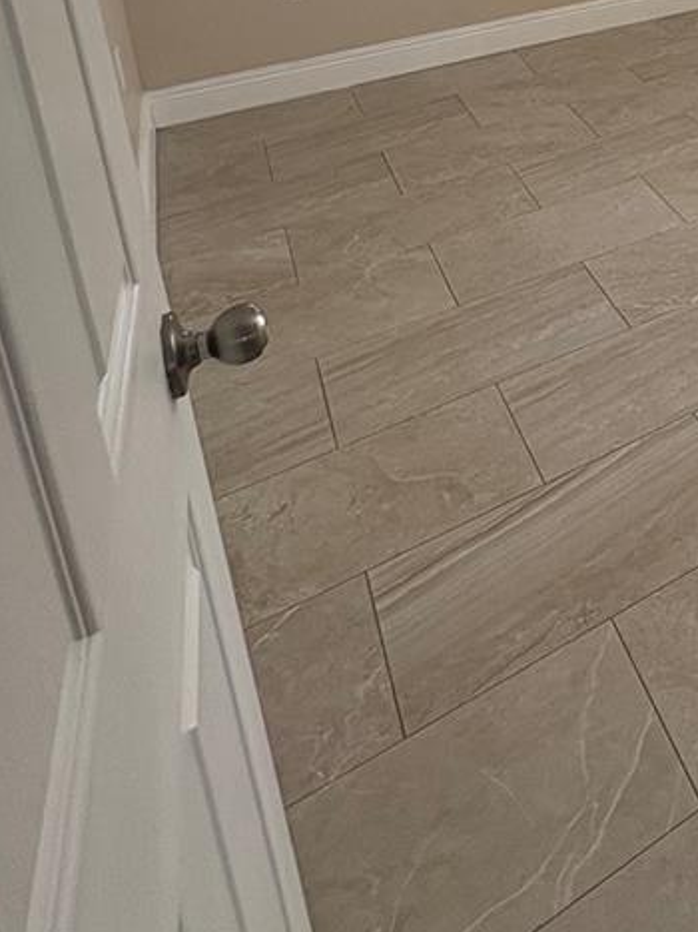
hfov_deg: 31.7
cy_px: -58
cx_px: 877
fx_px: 968
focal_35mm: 36
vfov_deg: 42.2
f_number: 2.2
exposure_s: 1/337
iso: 40
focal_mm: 2.22
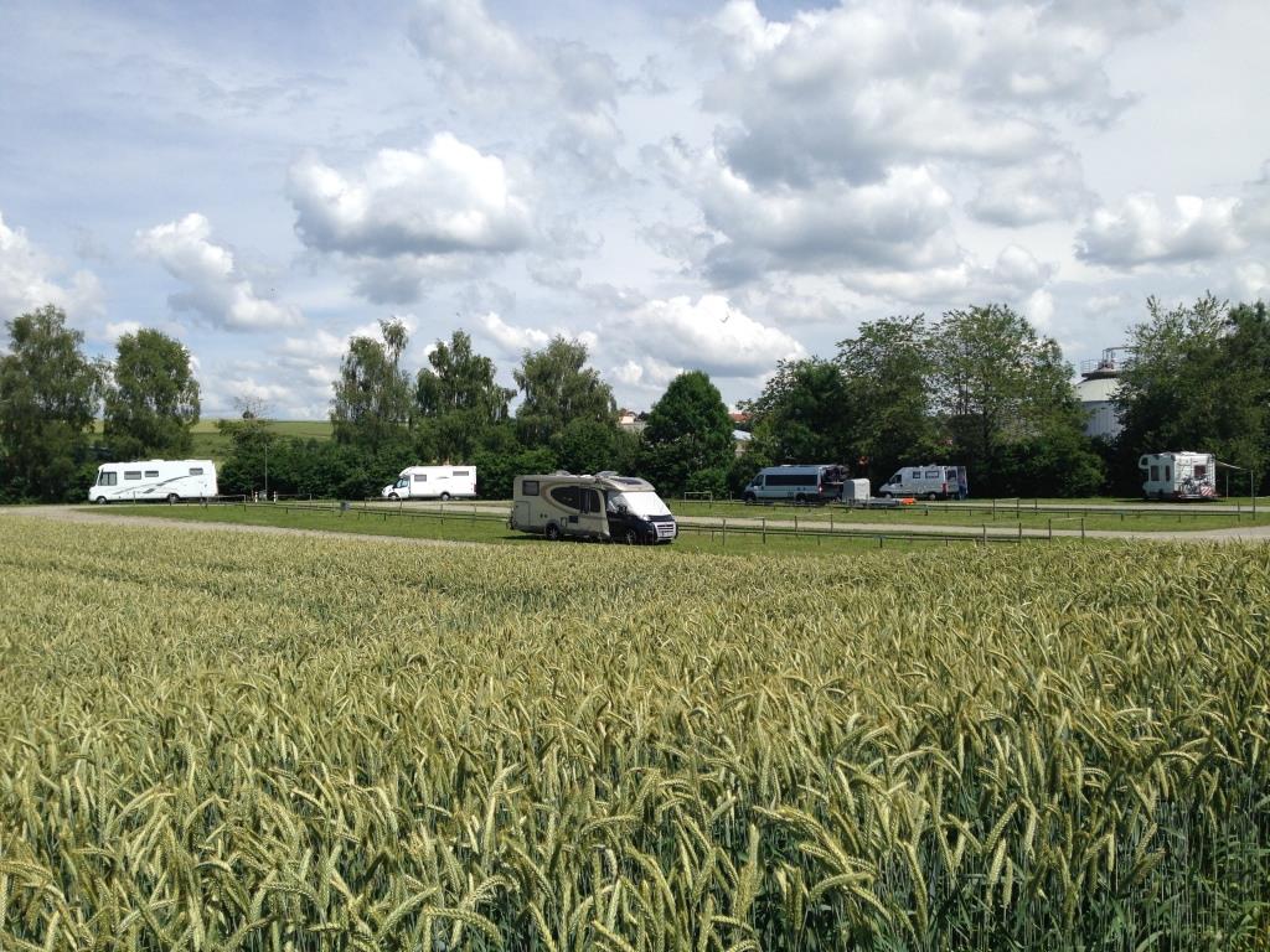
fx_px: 1211
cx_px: 635
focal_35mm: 33
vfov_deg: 42.9
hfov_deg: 55.4
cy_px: 476
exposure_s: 1/2262
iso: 50
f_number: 2.4
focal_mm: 4.12
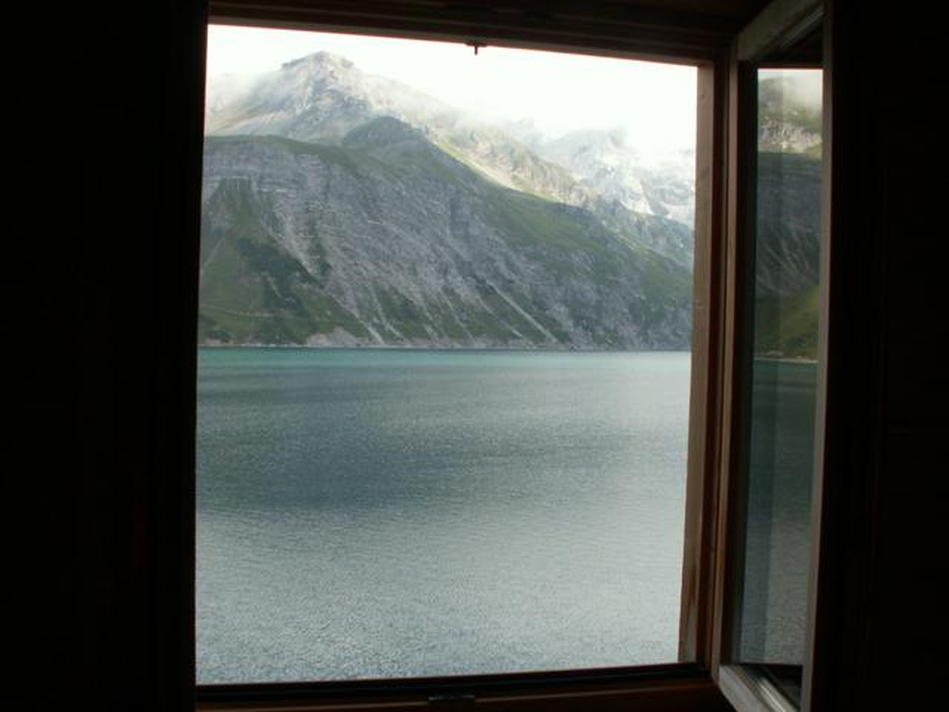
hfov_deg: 52.6
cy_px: 356
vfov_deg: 40.7
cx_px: 474
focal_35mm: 35
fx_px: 960
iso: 50
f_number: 5
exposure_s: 1/100
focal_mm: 5.86
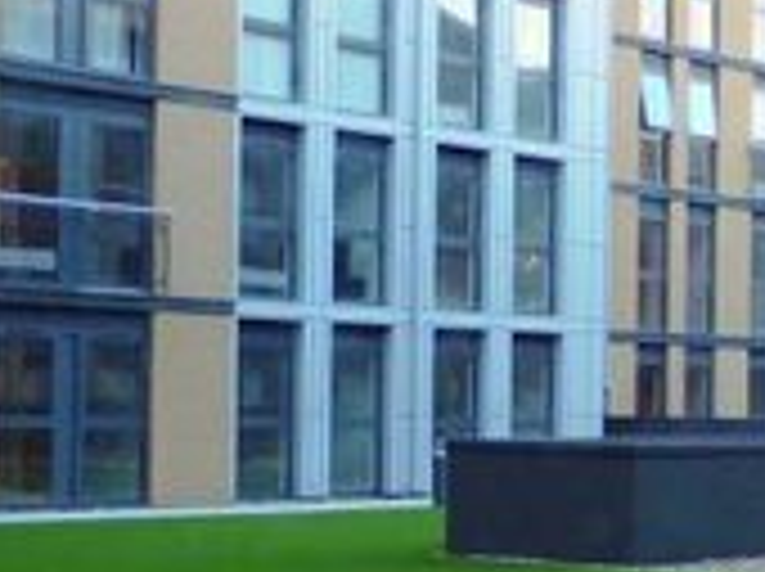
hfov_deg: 18.2
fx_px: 2185
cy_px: 399
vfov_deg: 14.9
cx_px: 1062
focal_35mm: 99
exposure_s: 1/56
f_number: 3
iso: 100
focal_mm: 4.3
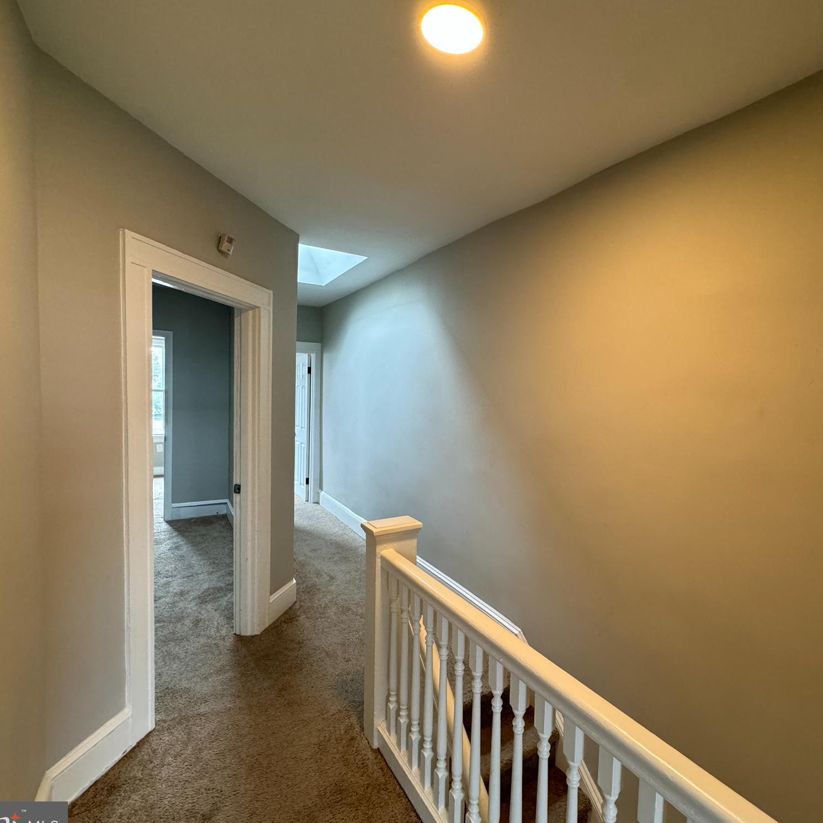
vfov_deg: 83.9
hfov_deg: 82.9
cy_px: 423
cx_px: 495
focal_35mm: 17
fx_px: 457
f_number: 2.2
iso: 320
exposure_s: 1/60
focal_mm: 2.22
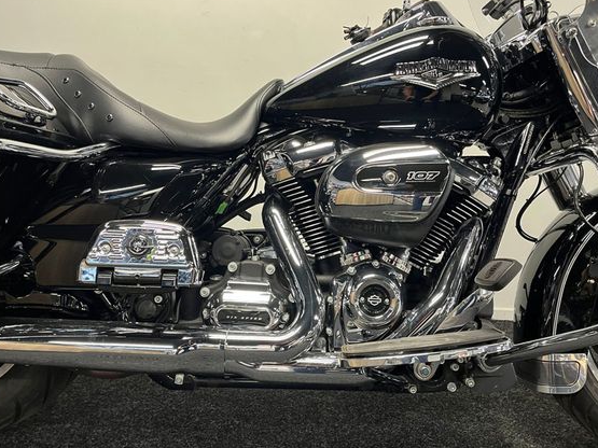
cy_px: 225
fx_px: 518
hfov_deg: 59.8
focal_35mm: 30
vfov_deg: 46.8
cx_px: 333
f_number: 1.6
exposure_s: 1/50
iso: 200
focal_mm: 5.1
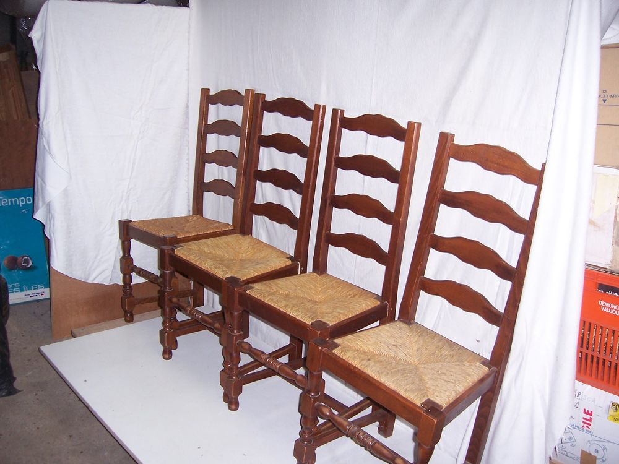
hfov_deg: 51.4
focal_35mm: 36
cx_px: 310
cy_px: 232
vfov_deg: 39.7
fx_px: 644
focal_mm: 6
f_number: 3
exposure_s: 1/60
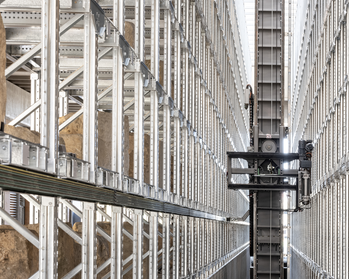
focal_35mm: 145
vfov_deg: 10.6
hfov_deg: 13.3
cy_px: 175
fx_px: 1498
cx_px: 187
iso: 400
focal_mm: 120
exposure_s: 1/2
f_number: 18
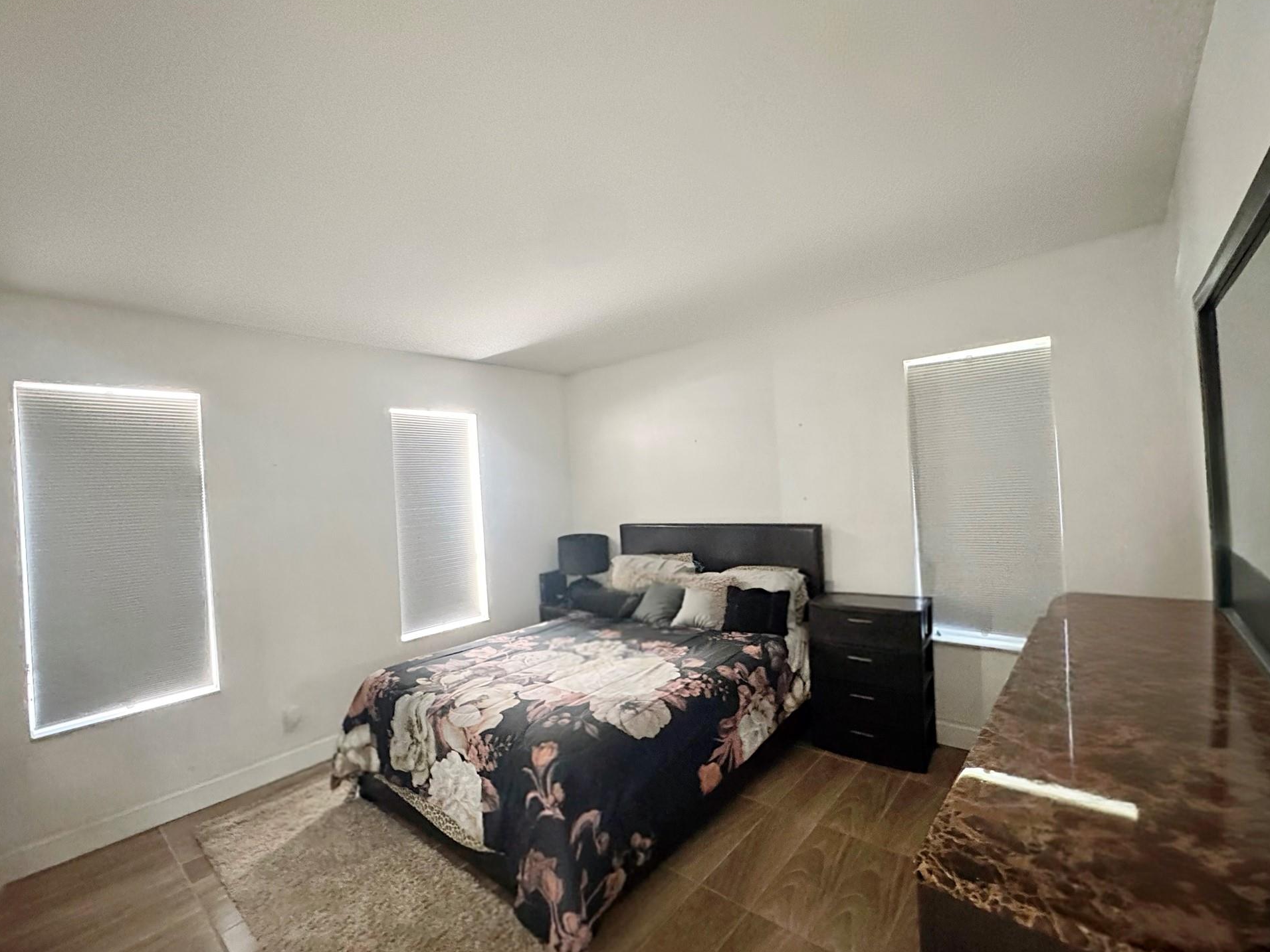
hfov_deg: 98.2
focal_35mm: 15
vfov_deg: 81.7
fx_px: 550
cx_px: 624
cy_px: 490
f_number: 2.2
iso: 1250
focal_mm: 2.22
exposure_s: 1/60
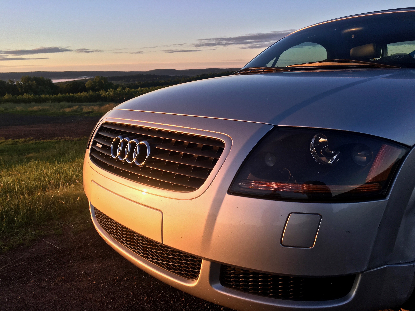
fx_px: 348
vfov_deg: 48.2
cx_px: 208
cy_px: 156
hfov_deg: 61.7
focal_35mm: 29
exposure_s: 1/216
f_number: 2.2
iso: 25
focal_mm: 4.15
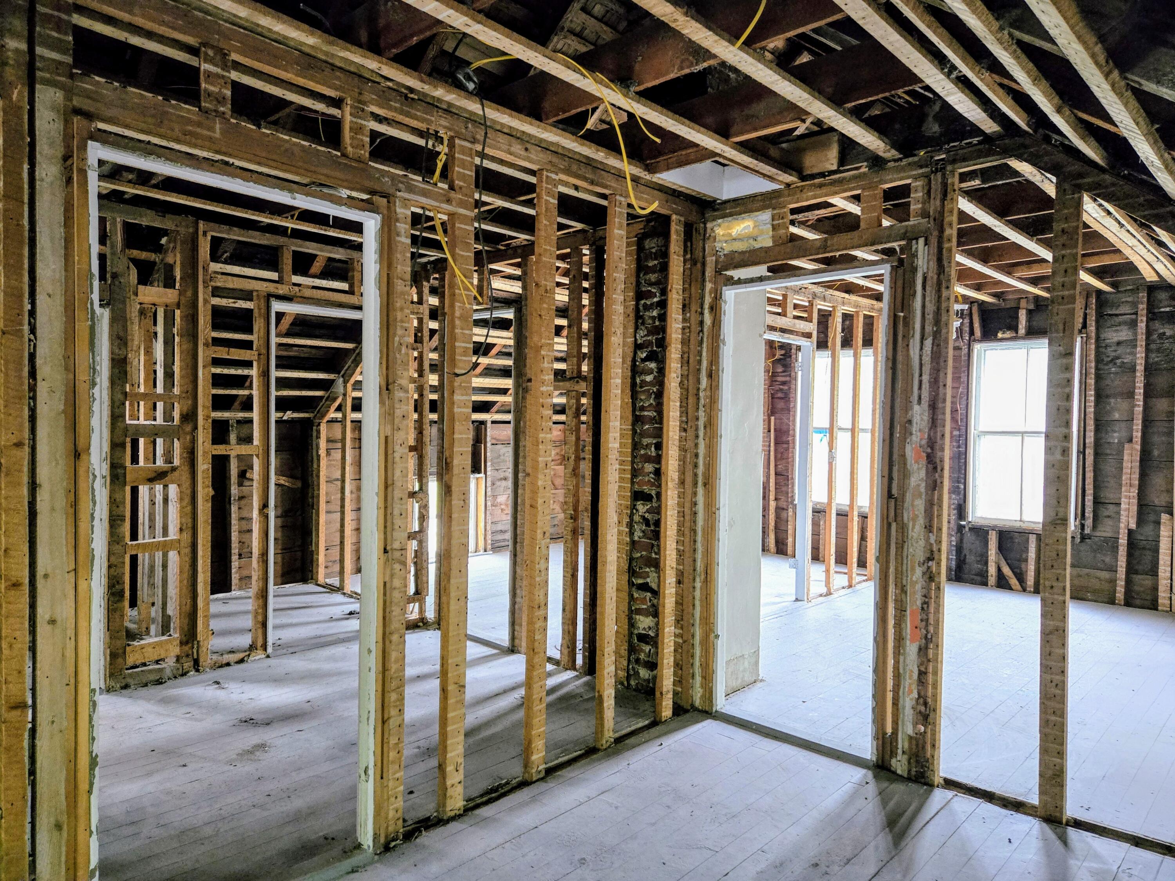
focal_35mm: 23
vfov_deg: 58.9
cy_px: 440
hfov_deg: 73.9
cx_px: 588
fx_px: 781
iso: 1250
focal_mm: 5.4
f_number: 1.8
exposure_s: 1/60
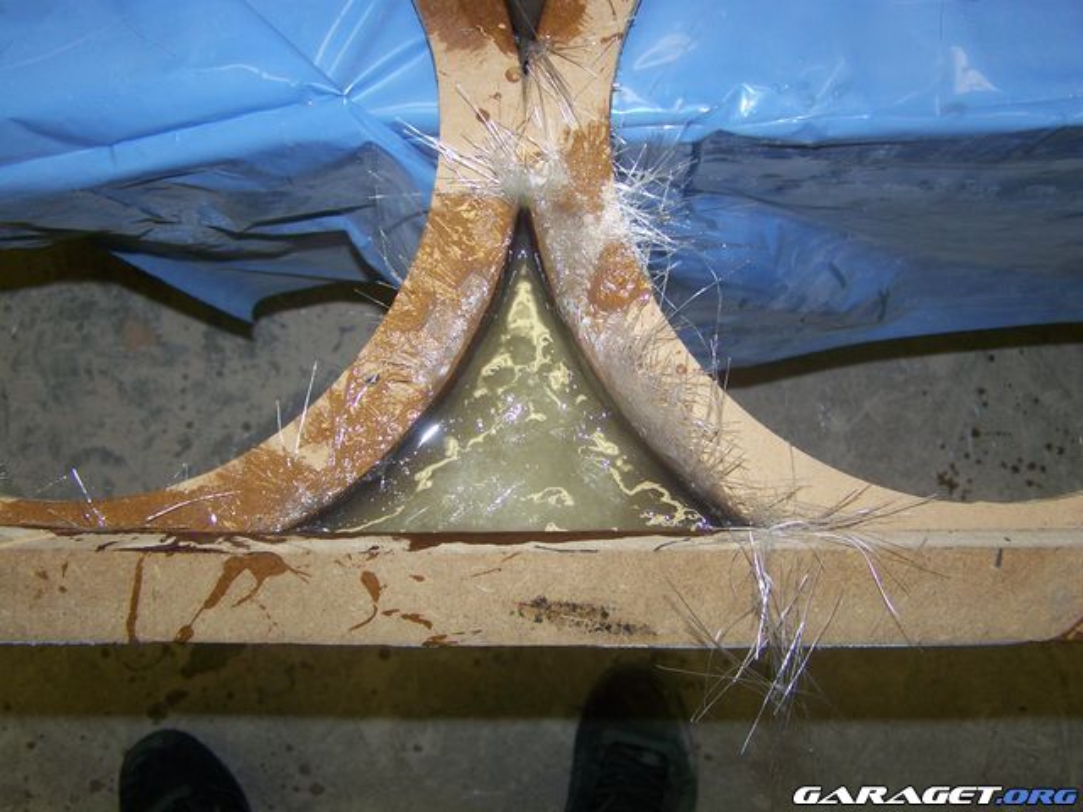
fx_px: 1189
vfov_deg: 37.7
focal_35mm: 38
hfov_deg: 49.0
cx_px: 542
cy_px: 406
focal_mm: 6.3
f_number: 2.8
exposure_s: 1/60
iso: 80
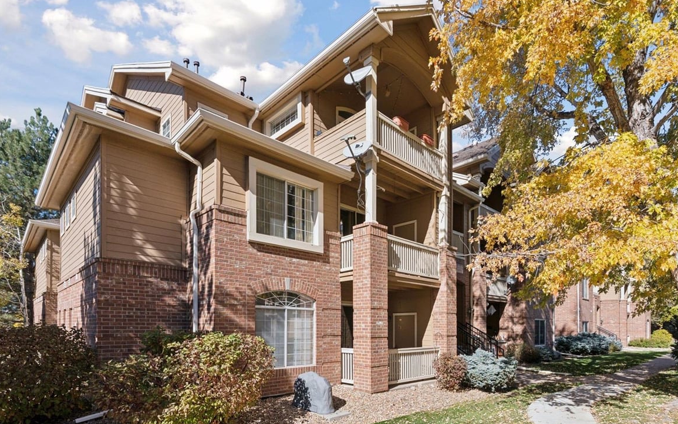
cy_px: 223
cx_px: 350
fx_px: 333
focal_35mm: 18
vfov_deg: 65.0
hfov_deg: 91.1
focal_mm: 17
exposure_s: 1/800
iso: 400
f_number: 9
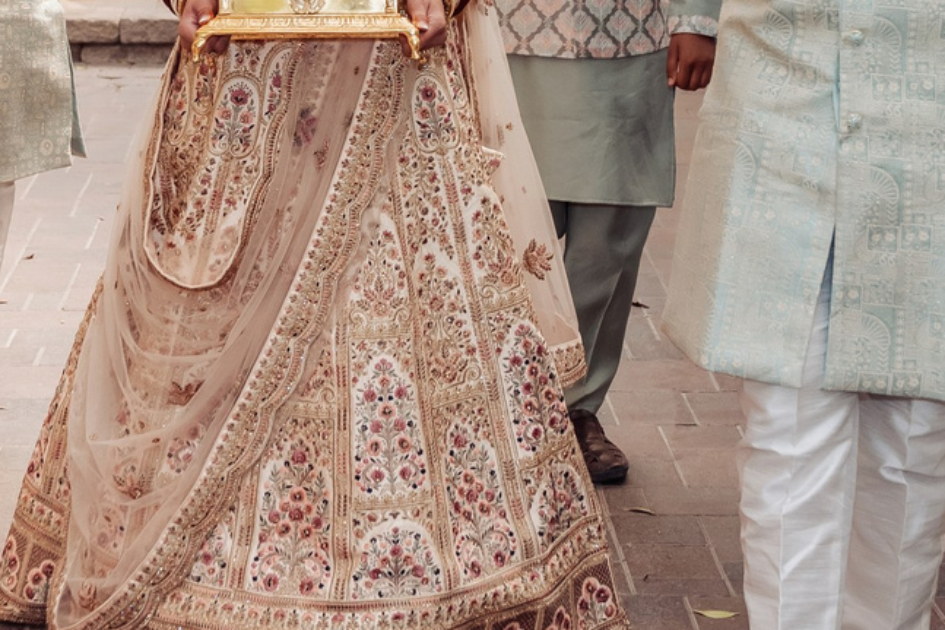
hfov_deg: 21.5
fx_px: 2493
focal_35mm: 95
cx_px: 426
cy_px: -160
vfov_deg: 13.9
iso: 320
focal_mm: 24
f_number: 2.8
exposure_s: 1/250
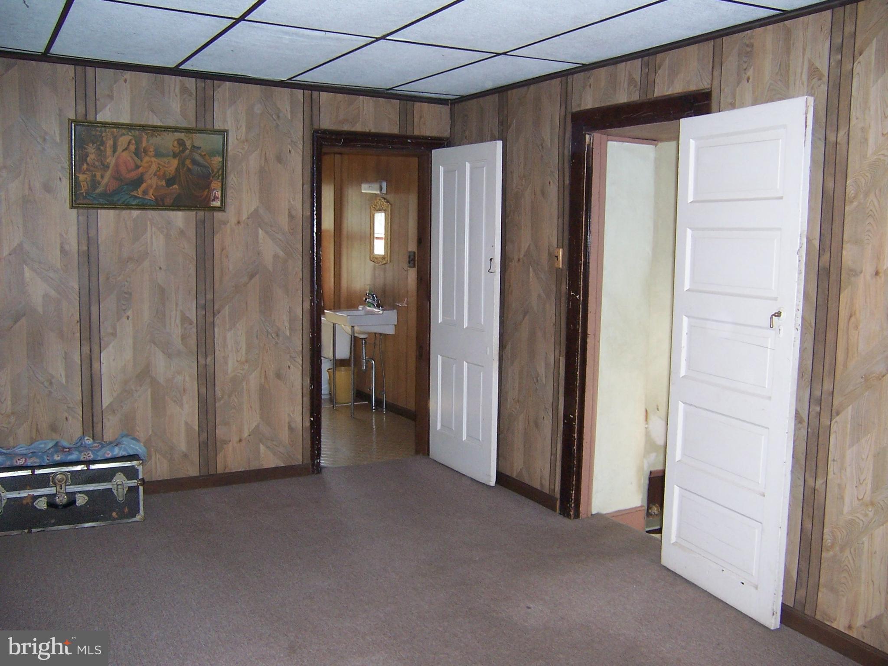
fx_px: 847
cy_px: 333
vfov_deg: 42.9
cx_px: 444
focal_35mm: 33
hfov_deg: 55.4
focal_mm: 5.5
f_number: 2.8
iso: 140
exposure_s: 1/60
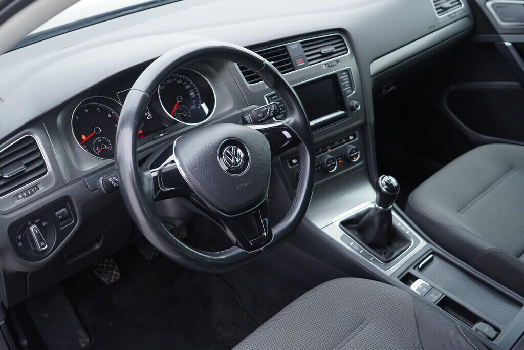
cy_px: 175
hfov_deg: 53.1
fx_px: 524
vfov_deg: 36.9
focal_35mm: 36
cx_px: 262
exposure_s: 1/40
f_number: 2.8
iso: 250
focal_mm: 24
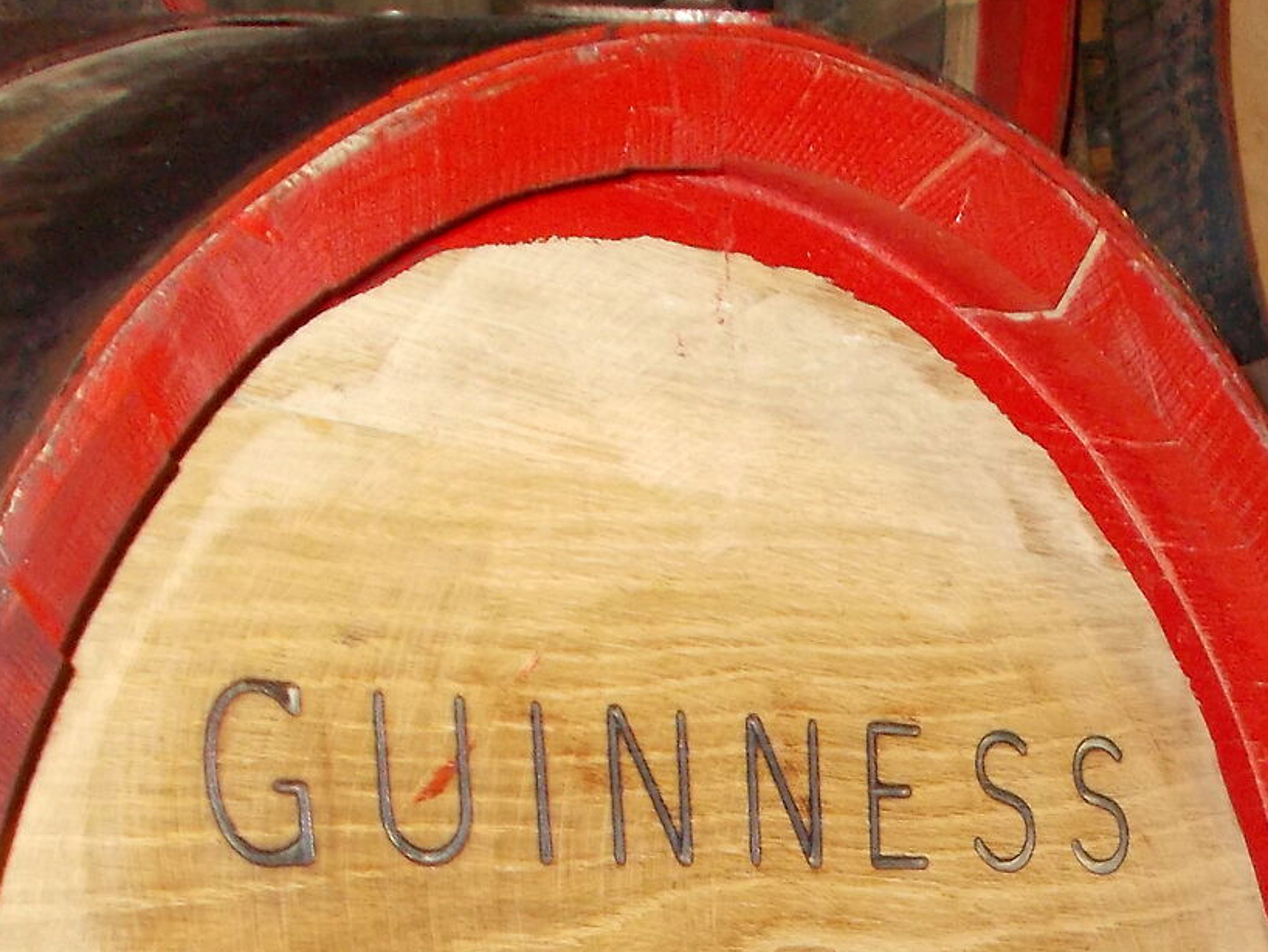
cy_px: 1386
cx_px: 1208
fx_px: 3224
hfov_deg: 21.6
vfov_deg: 15.6
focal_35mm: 88
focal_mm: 5.3
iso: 200
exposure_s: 1/25
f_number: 3.4
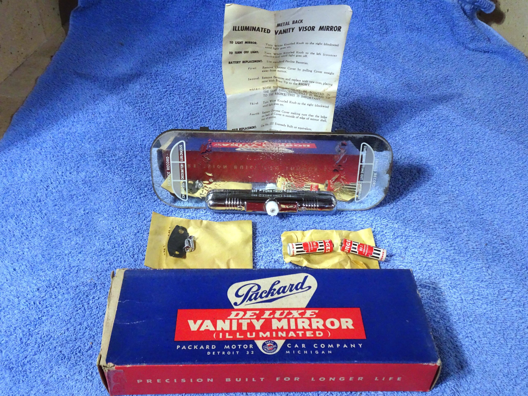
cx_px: 264
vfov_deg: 42.9
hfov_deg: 55.4
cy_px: 198
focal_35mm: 33
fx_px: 503
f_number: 4
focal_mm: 5.61
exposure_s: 1/30
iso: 800
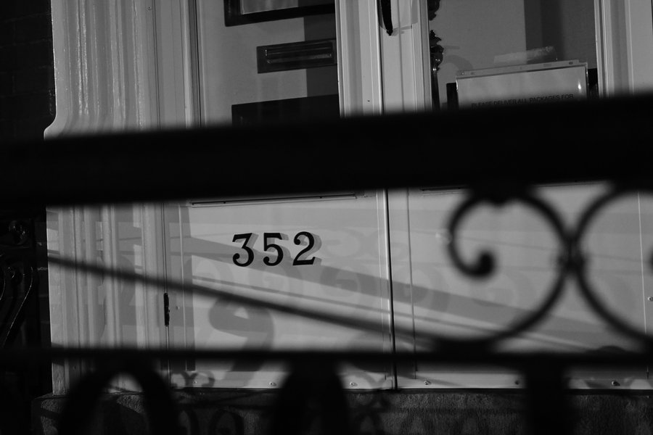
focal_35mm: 42
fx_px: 762
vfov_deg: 31.9
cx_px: 326
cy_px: 218
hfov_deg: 46.4
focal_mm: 28
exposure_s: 1/30
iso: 3200
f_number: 2.8
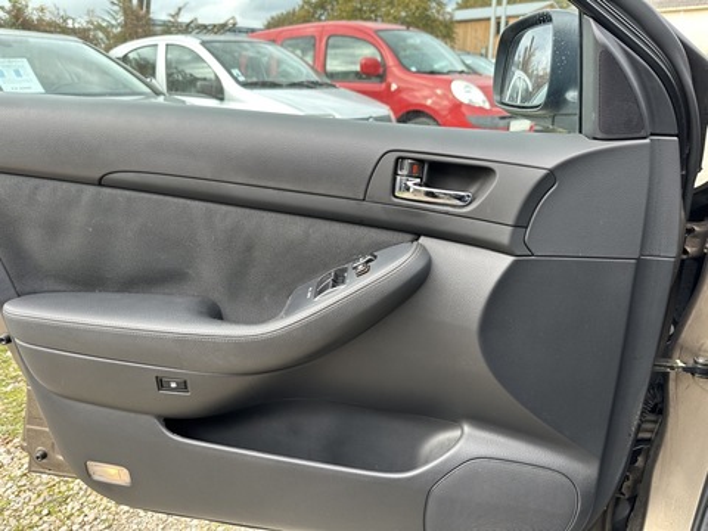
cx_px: 354
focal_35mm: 24
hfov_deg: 71.6
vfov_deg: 56.8
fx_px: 491
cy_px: 266
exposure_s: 1/186
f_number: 1.78
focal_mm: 6.86
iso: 64
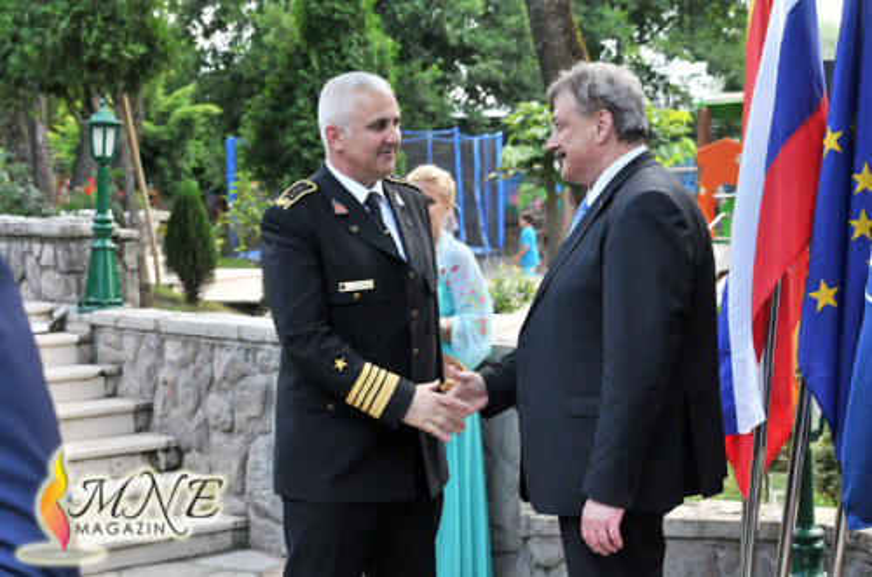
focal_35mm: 66
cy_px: 288
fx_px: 1595
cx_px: 436
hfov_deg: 30.6
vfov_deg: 20.5
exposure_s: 1/250
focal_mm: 44
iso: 1000
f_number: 3.5
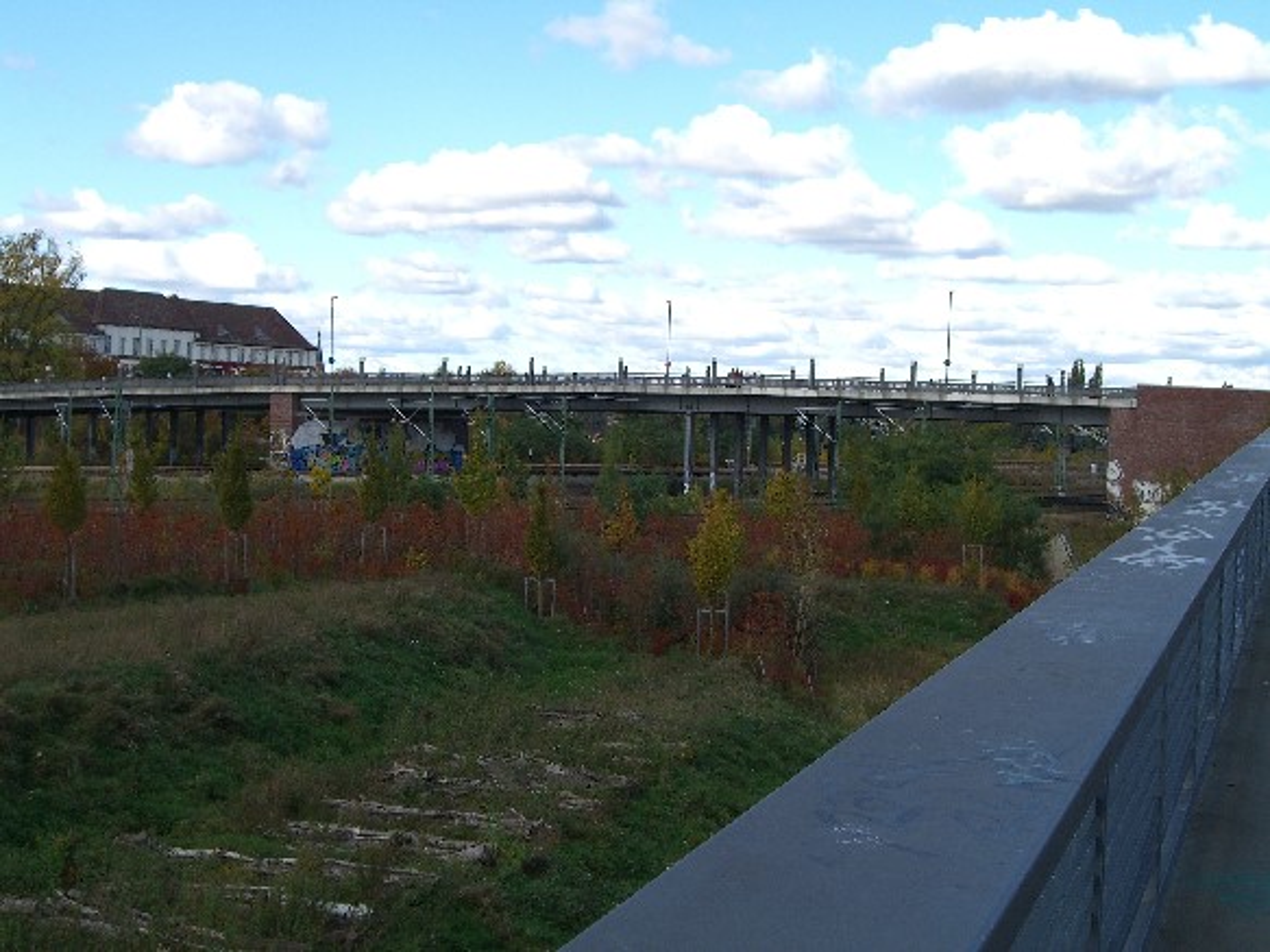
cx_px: 635
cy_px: 476
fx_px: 2091
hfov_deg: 33.8
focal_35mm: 57
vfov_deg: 25.7
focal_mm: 11.8
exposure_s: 1/320
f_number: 5
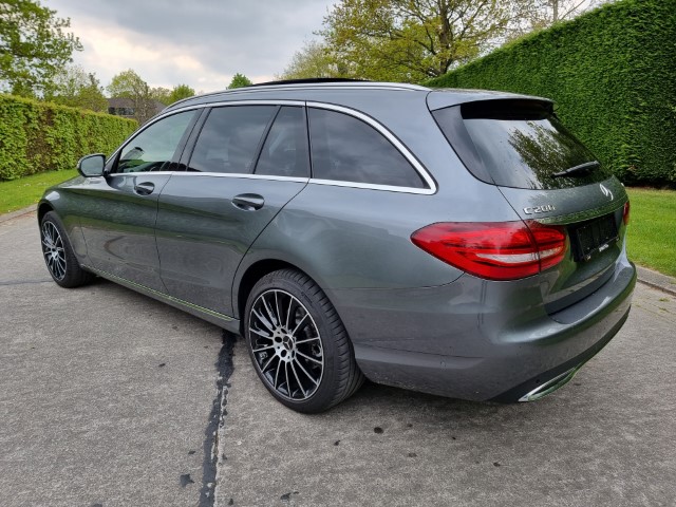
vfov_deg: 56.8
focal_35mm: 24
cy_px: 254
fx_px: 469
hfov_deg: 71.6
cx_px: 338
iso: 50
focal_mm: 6.7
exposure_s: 1/256
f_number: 1.8
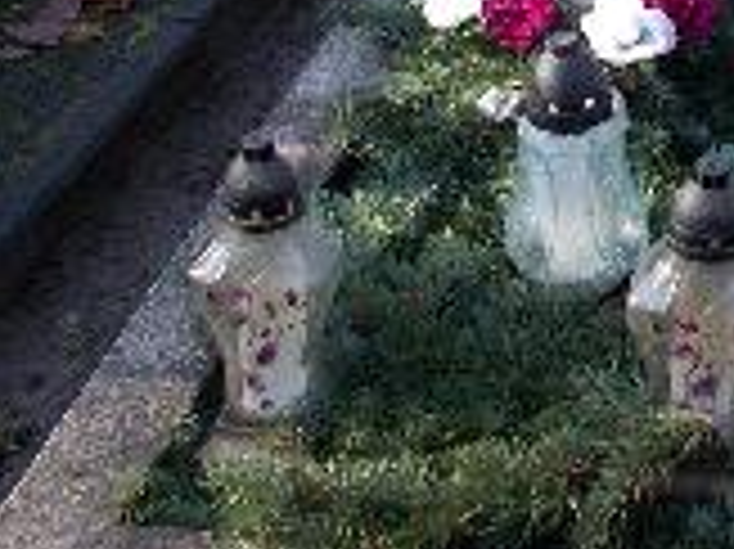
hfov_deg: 18.8
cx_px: 711
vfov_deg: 13.8
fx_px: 2161
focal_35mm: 102
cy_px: -216
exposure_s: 1/80
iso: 80
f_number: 3.2
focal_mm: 4.6
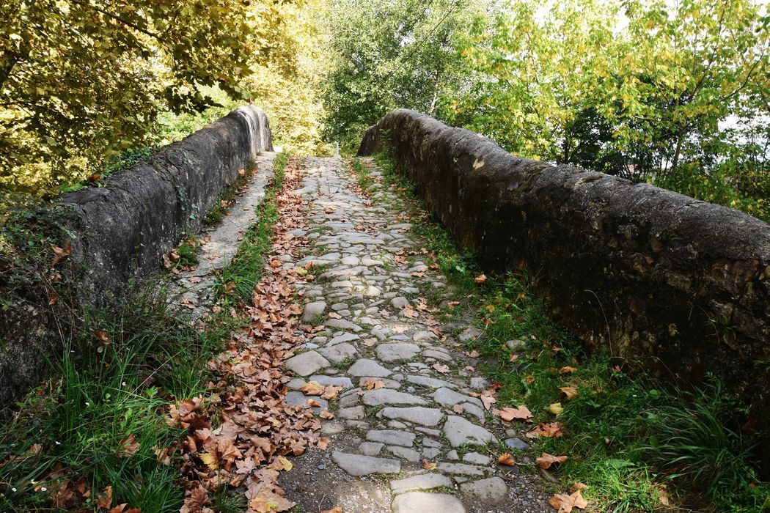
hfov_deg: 70.4
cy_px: 256
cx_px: 385
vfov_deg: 50.4
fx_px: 545
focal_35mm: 26
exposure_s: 1/200
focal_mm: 17
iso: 400
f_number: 7.1
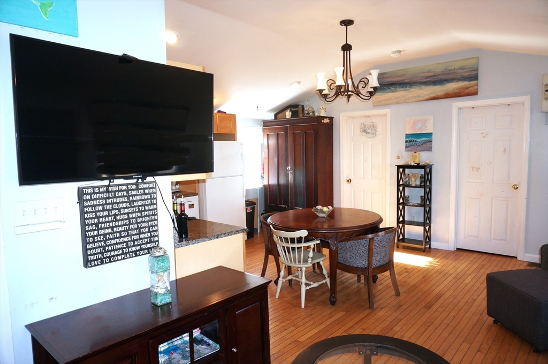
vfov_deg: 53.0
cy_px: 182
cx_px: 274
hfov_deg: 73.8
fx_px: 365
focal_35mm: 24
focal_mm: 16
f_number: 4
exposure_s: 1/60
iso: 320
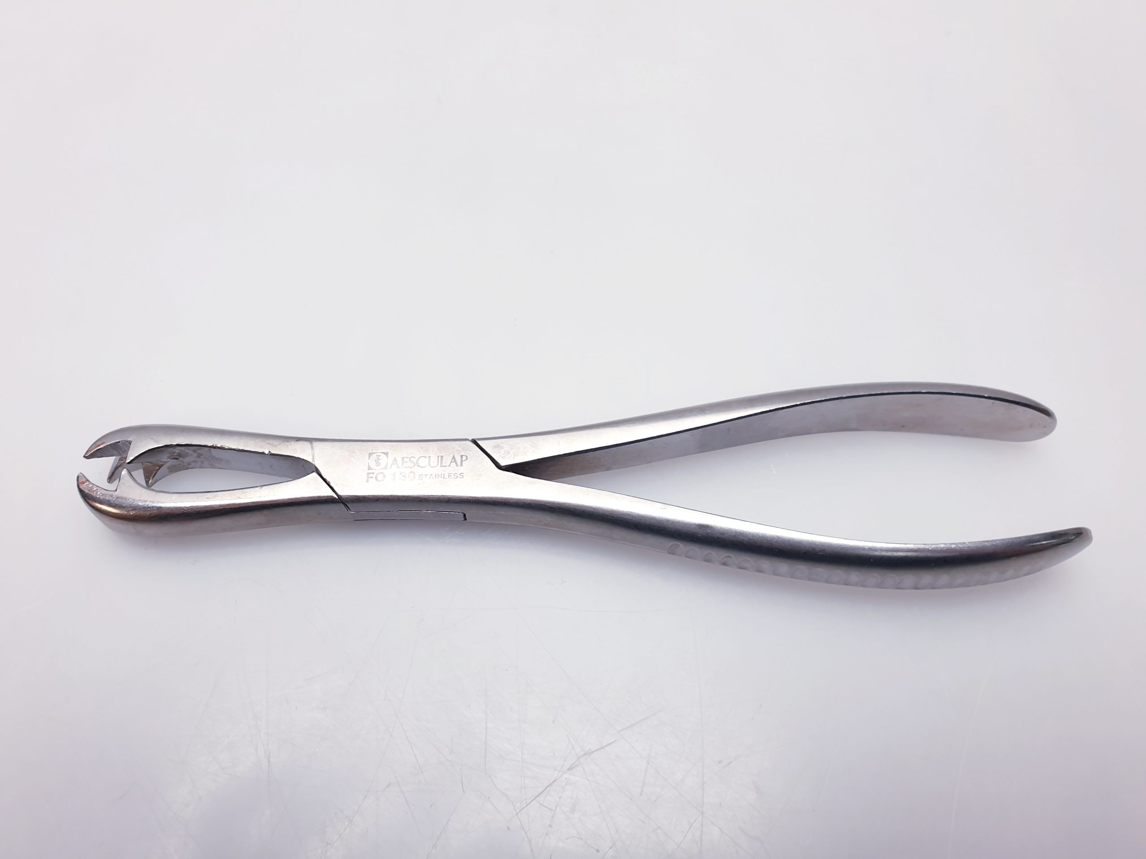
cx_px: 573
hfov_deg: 67.3
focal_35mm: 26
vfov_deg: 53.1
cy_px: 430
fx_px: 861
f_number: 2.4
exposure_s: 1/100
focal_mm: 4.3
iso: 64
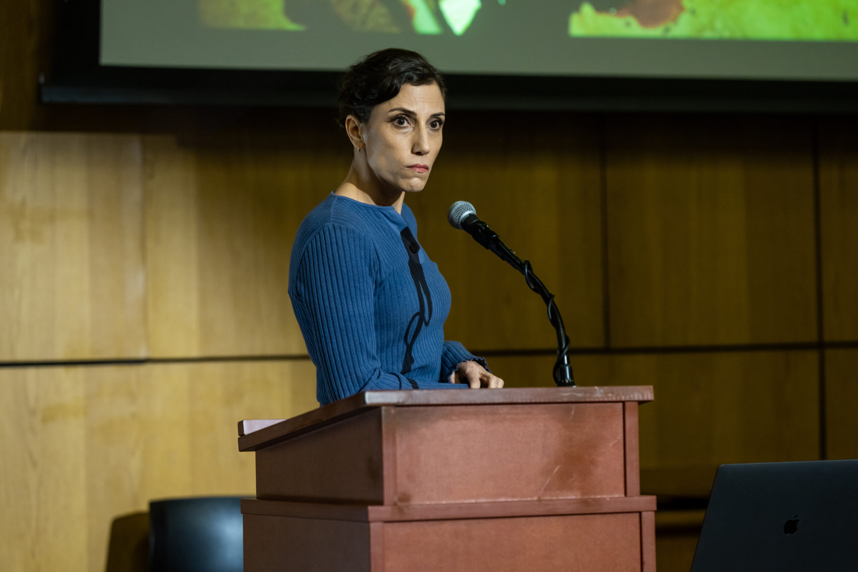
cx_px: 429
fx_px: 3217
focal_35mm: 135
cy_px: 286
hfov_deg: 15.2
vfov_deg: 10.2
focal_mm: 135
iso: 1000
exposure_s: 1/160
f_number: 2.8
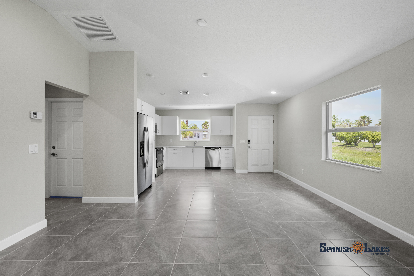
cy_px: 138
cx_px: 207
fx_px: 178
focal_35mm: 16
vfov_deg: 75.5
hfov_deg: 98.5
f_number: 8
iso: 640
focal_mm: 15.5
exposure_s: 1/90
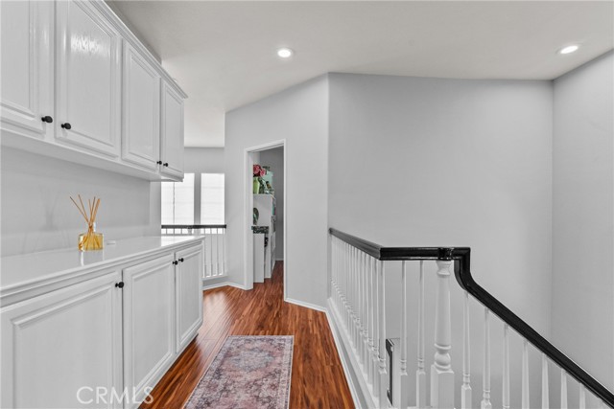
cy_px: 204
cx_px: 307
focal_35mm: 16
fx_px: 273
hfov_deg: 96.7
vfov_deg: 73.8
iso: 2000
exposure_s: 1/40
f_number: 8
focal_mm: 16
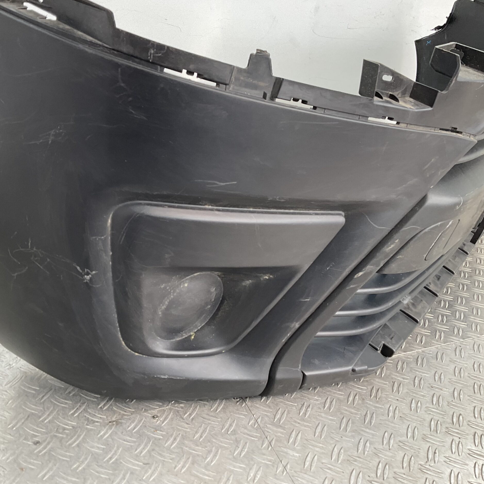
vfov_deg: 47.2
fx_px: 554
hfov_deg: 47.1
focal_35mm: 35
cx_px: 206
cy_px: 240
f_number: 1.8
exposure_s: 1/100
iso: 32
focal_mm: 3
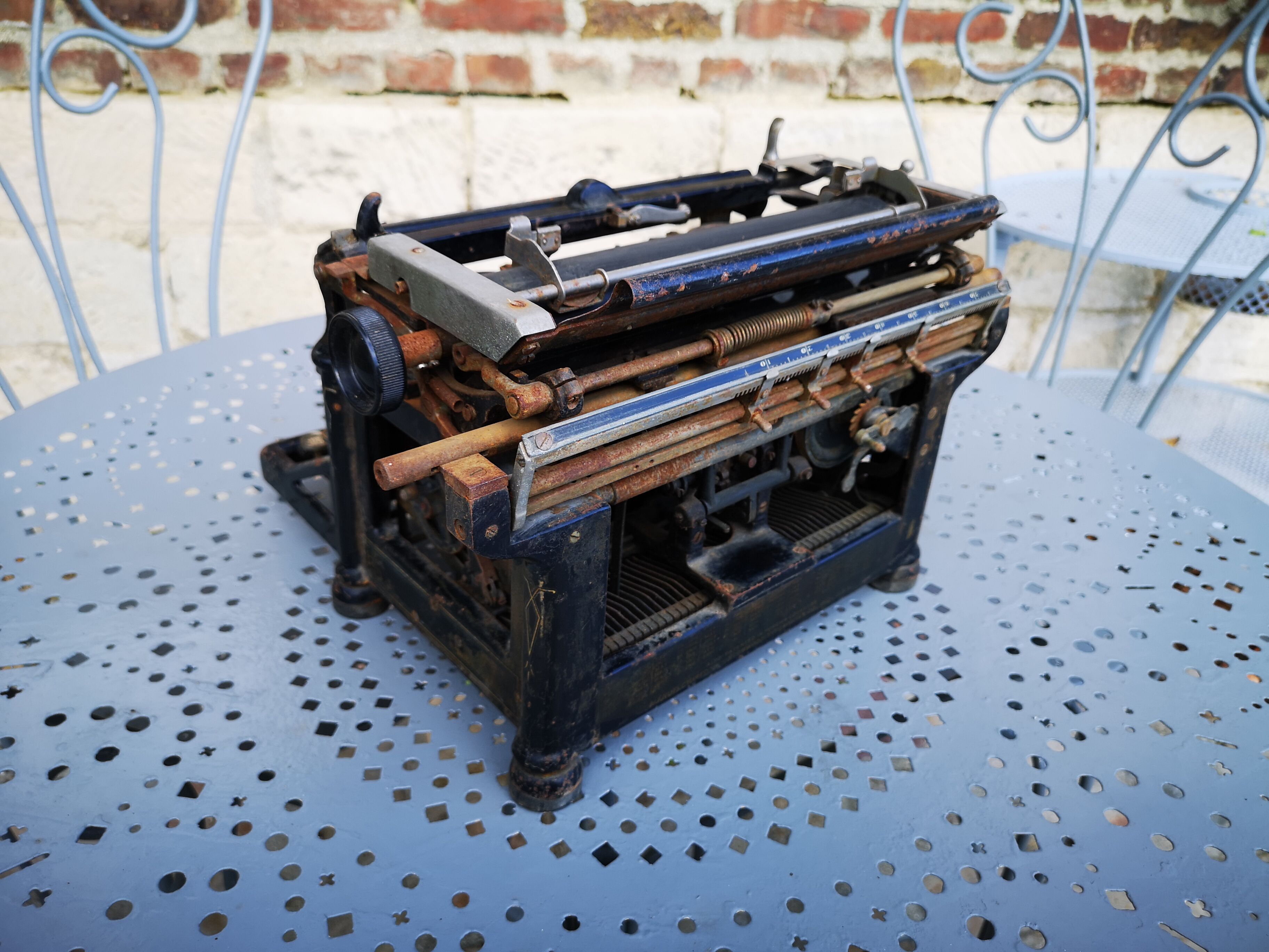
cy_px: 476
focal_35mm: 27
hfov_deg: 65.3
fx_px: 990
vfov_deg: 51.4
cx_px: 634
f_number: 1.8
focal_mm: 5.58
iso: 50
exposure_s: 1/234
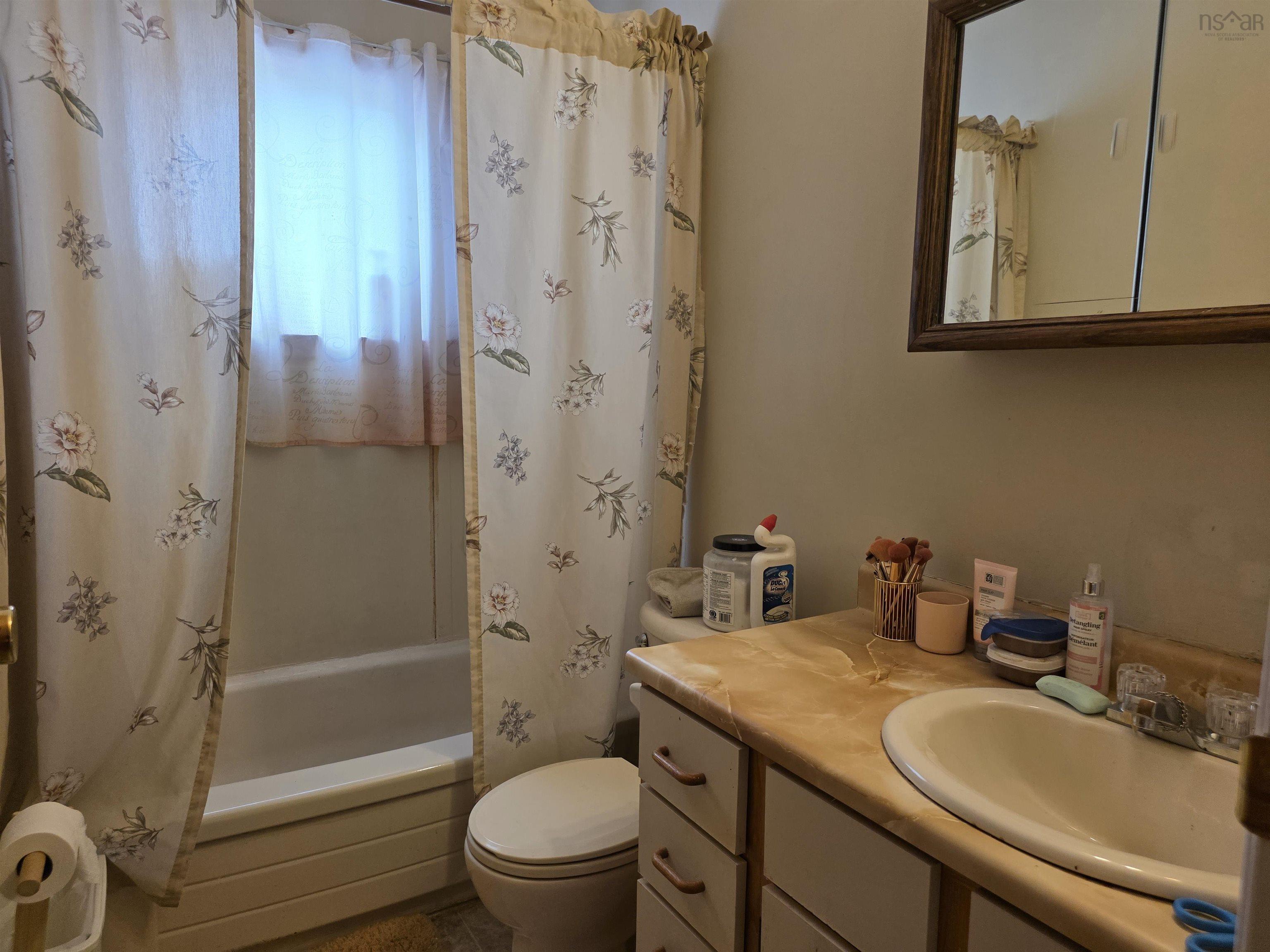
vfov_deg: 58.9
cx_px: 635
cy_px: 476
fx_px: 844
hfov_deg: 73.9
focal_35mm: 23
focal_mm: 6.3
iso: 125
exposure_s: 1/180
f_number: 1.7
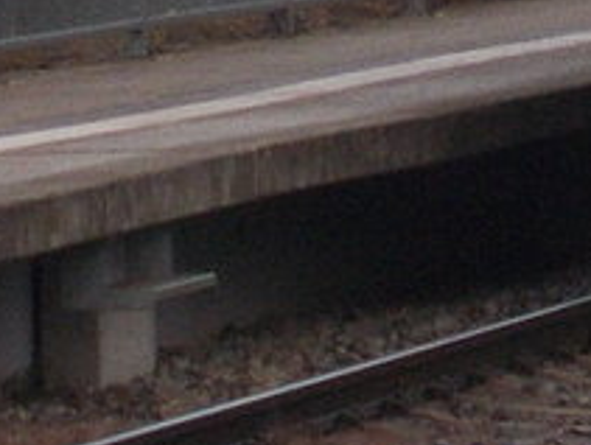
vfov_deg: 3.0
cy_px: -537
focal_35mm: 488
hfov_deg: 4.0
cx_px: 1305
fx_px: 8346
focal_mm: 15.4
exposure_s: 1/60
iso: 125
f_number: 6.3
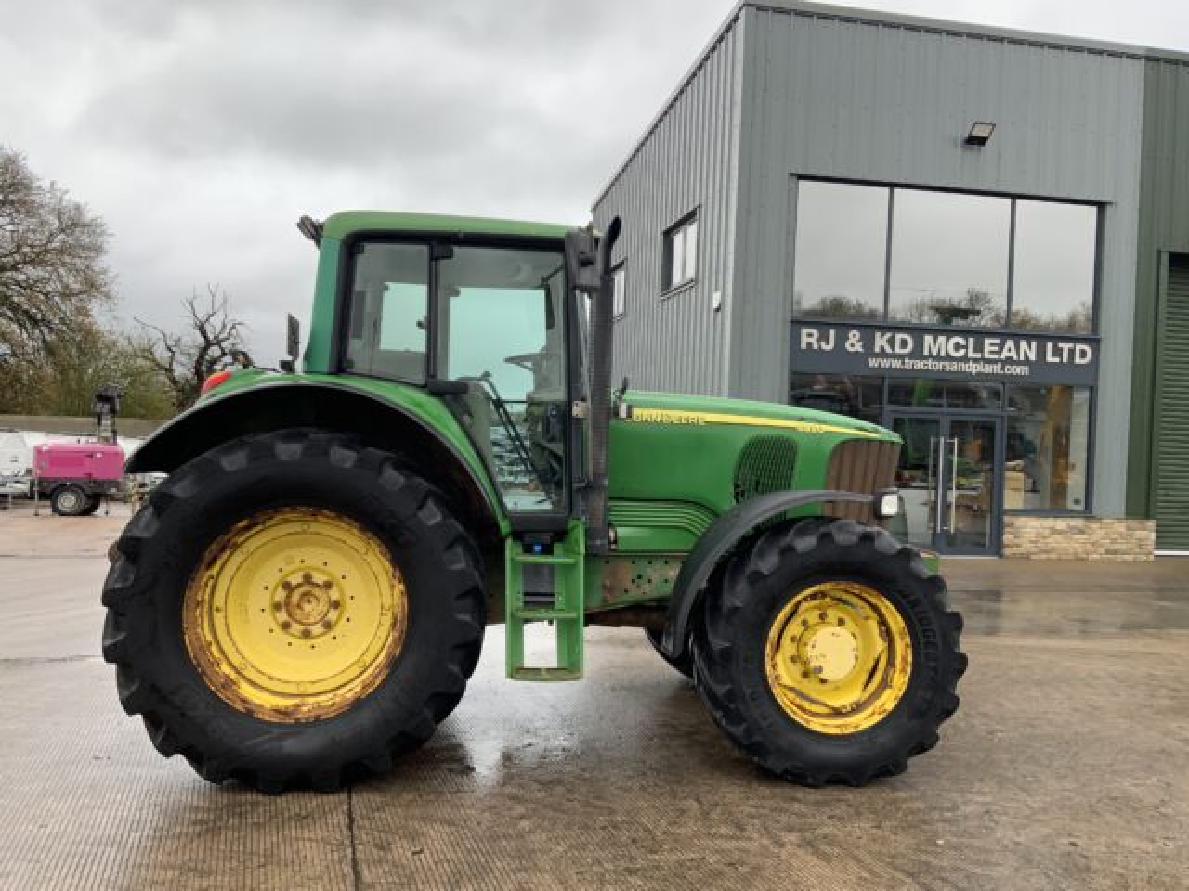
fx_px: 996
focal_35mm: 29
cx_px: 594
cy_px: 446
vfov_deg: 48.2
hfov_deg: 61.7
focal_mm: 3
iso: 16
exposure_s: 1/129
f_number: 1.8
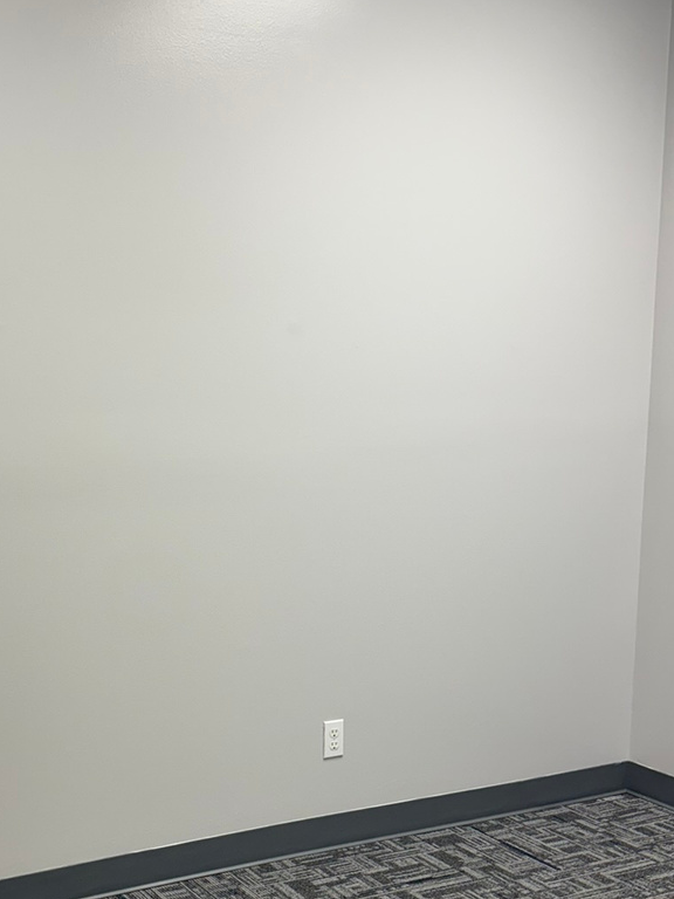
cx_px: 144
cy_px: 595
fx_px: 1246
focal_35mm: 48
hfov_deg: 29.6
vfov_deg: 39.2
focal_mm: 6.76
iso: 125
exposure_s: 1/120
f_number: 1.78
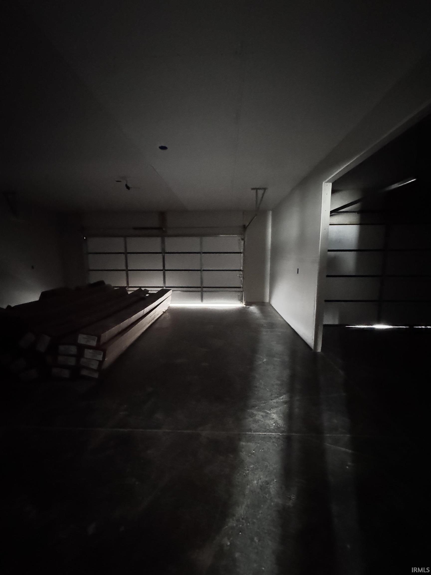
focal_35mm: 14
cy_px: 288
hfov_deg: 85.7
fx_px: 232
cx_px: 216
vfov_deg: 102.1
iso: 2500
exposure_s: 1/30
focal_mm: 2.22
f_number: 2.2
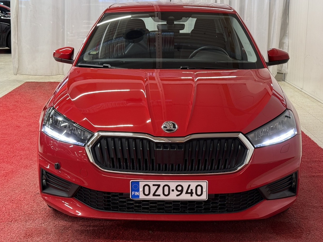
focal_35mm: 56
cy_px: 113
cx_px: 169
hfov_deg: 34.3
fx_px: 523
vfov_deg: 26.1
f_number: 1.78
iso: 125
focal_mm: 6.76
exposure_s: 1/50
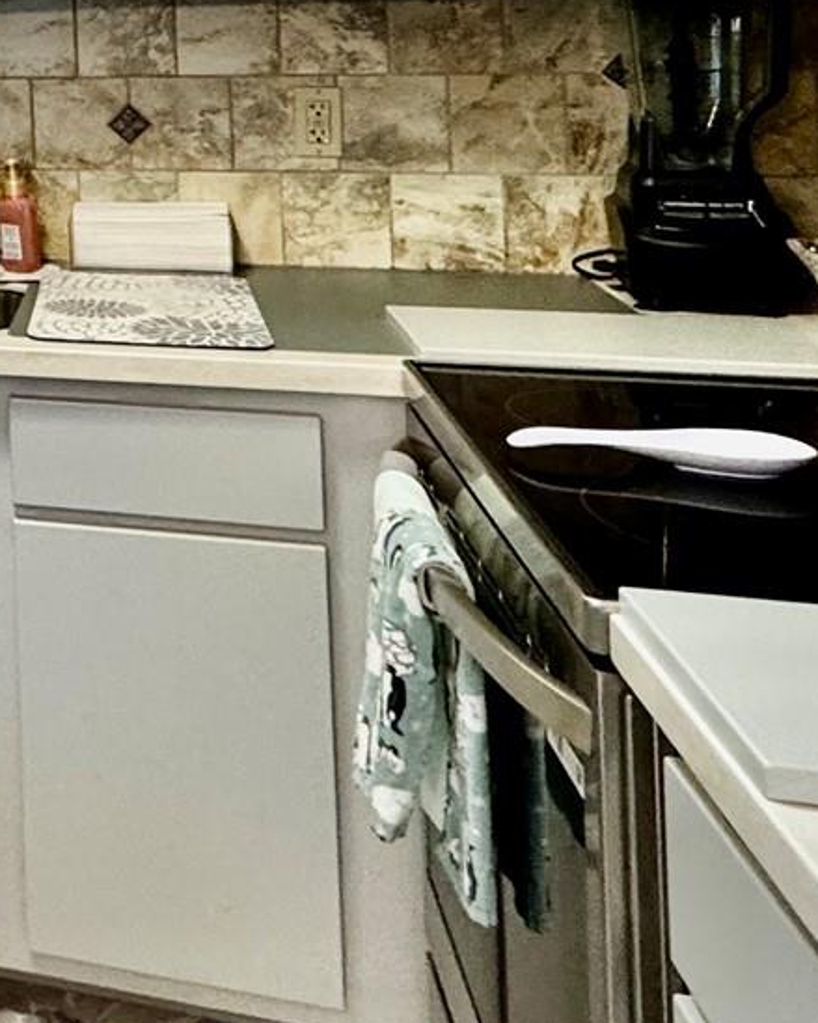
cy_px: -26
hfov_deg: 23.3
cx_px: -440
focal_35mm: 51
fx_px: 1544
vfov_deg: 33.2
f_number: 2.2
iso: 250
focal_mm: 2.22
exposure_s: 1/60
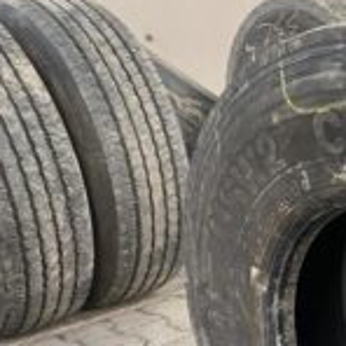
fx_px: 758
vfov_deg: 24.5
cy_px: 350
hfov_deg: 22.4
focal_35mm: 67
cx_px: 477
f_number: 1.8
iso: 200
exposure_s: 1/50
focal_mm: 4.25
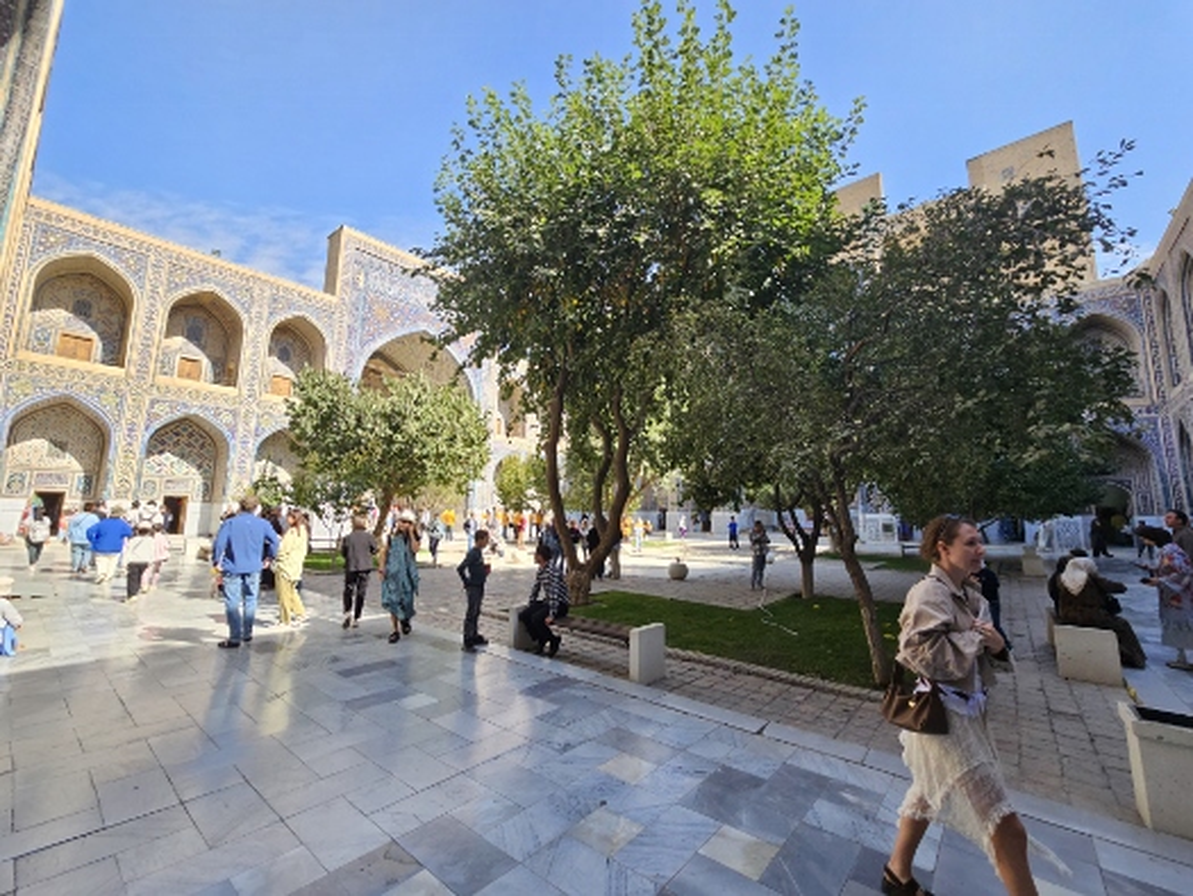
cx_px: 596
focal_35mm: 13
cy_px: 448
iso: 50
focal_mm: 2.2
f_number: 2.2
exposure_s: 1/343
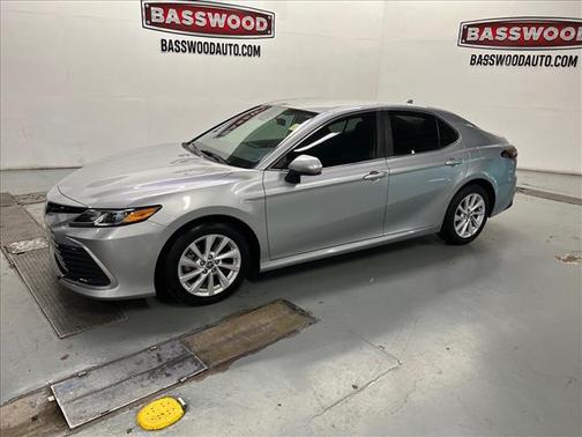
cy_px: 218
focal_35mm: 26
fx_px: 437
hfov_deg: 67.3
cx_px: 291
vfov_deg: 53.1
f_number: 1.5
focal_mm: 5.7
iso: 125
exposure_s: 1/60
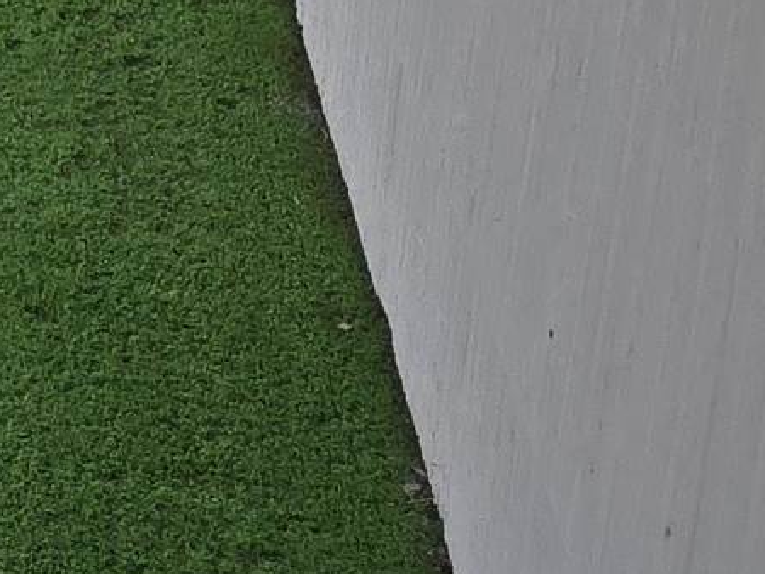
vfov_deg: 7.9
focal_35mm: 157
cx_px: -1425
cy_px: -1282
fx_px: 3471
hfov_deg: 9.9
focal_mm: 6.3
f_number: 1.7
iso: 80
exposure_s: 1/60
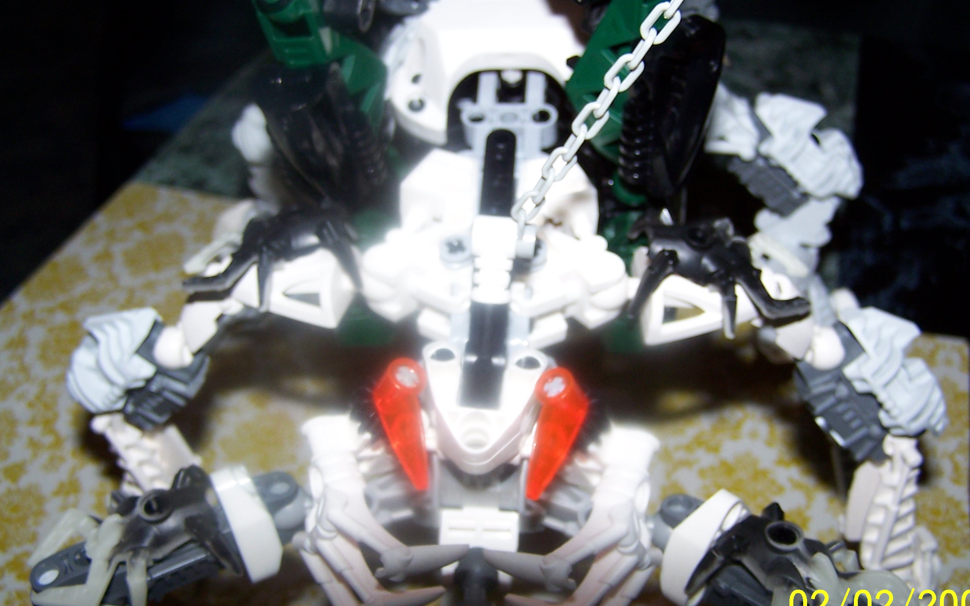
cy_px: 302
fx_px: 1216
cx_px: 509
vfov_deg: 28.0
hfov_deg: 43.5
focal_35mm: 46
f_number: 2.8
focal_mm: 6.3
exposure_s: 1/60
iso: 80
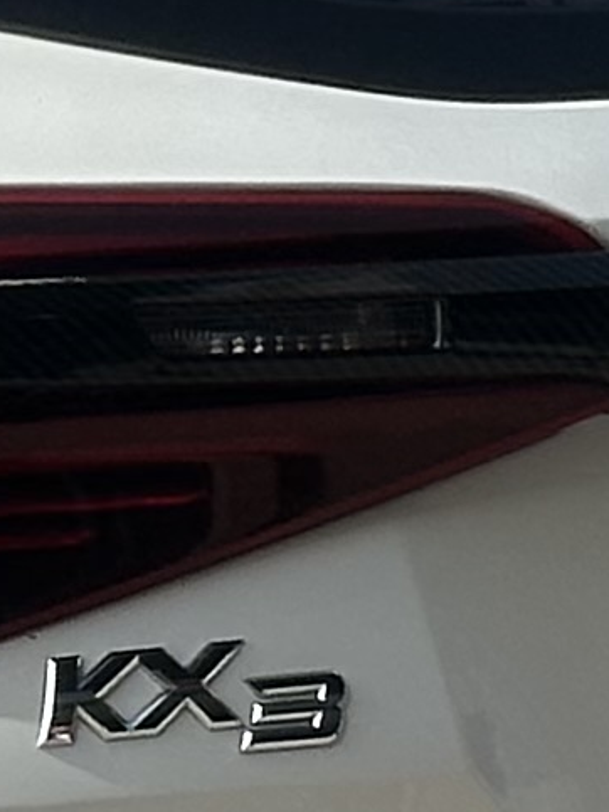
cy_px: 852
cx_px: -907
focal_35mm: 401
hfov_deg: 3.6
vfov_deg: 4.9
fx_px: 9411
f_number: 1.78
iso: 64
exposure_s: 1/7092
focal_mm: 6.86
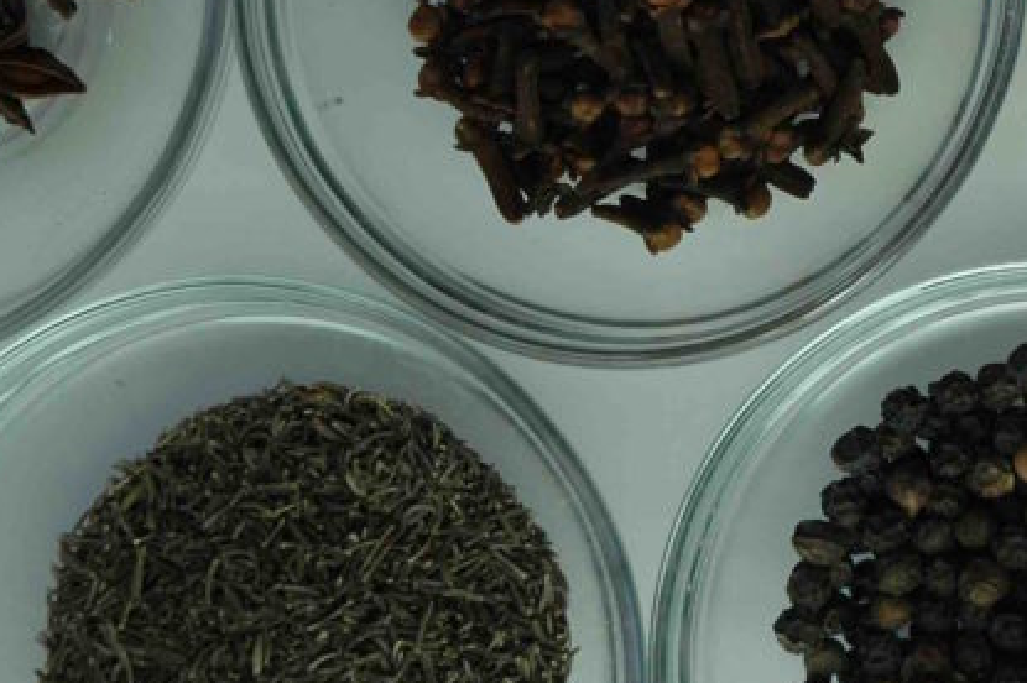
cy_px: -21
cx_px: 1175
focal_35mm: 148
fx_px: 4219
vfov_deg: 9.2
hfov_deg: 13.6
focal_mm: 40
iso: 400
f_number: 8
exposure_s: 1/80
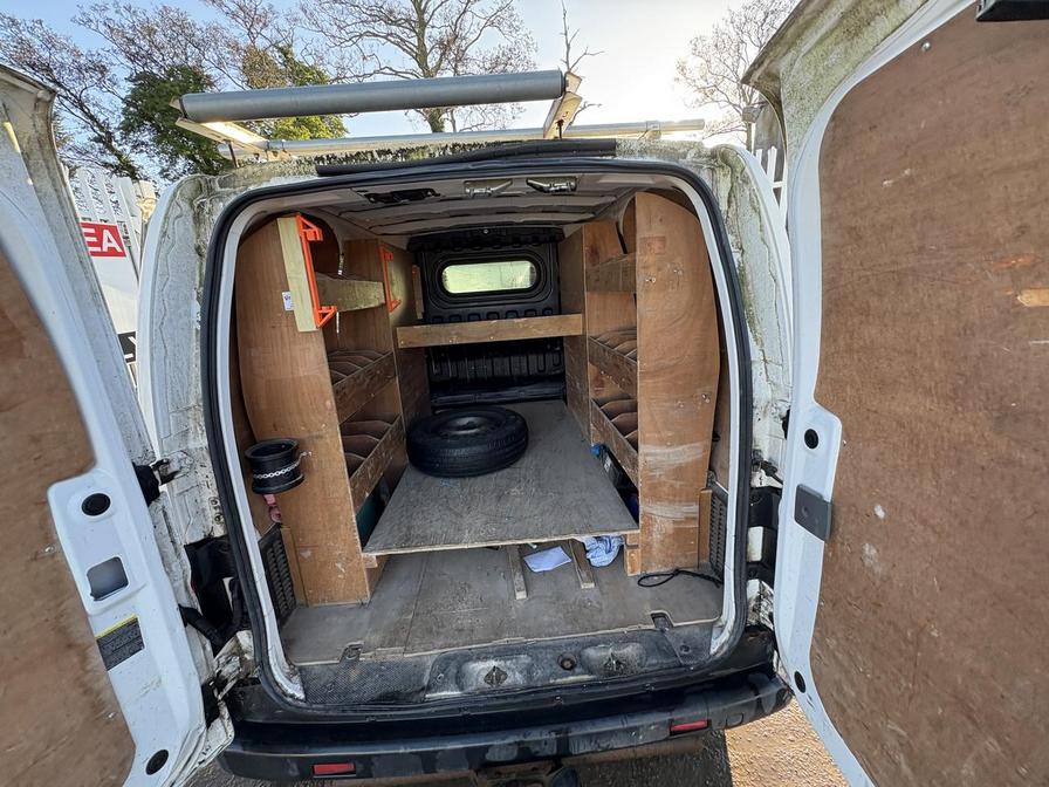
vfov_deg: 85.7
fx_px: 424
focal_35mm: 14
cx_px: 524
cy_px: 394
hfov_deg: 102.1
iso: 80
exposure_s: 1/136
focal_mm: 2.22
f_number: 2.2
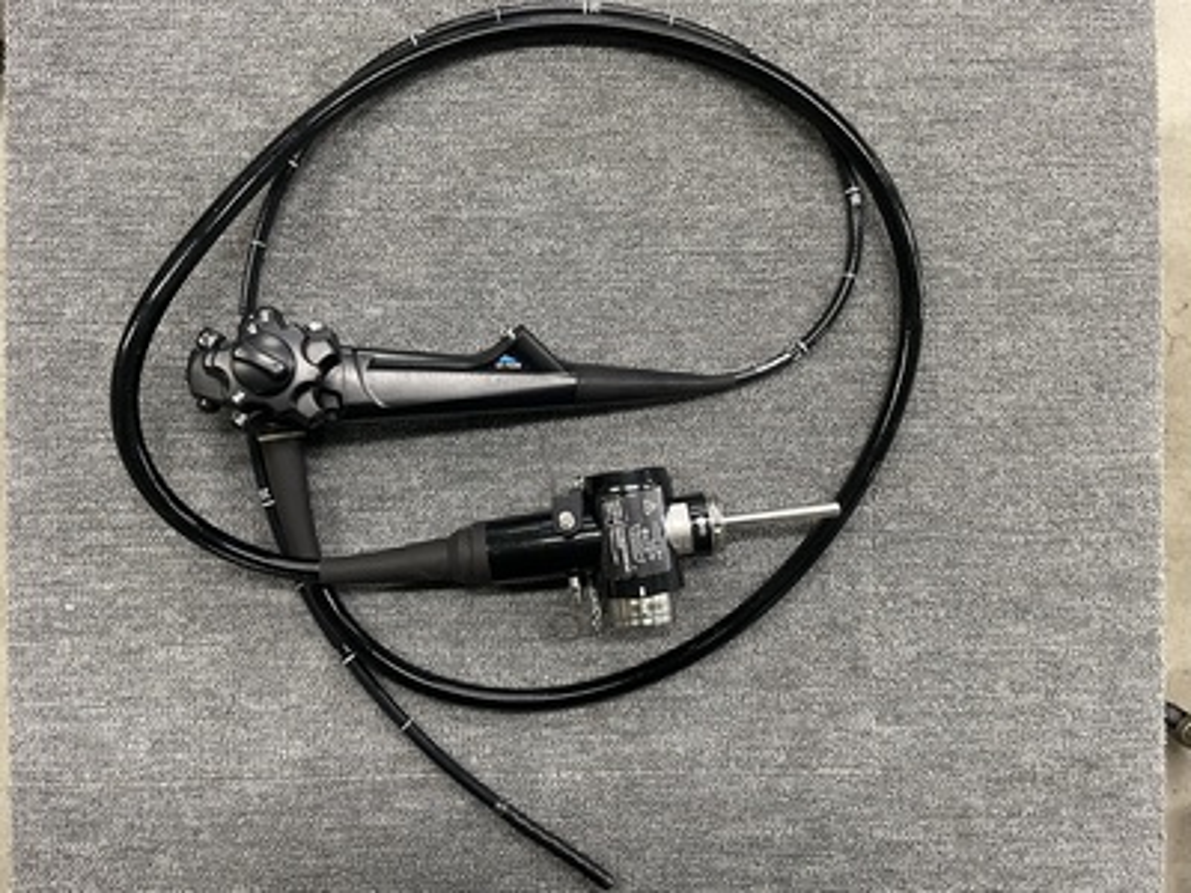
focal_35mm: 26
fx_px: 895
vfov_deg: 53.1
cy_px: 446
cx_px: 596
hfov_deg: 67.3
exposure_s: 1/60
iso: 160
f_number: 1.6
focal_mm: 4.2
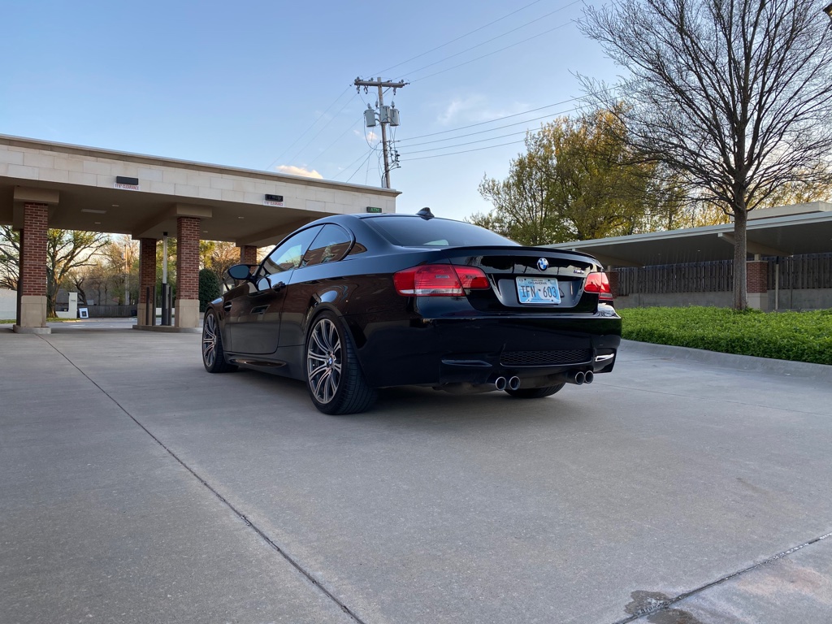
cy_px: 312
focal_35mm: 26
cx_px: 416
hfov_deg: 67.3
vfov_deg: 53.1
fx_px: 625
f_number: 1.8
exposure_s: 1/414
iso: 32
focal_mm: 4.25
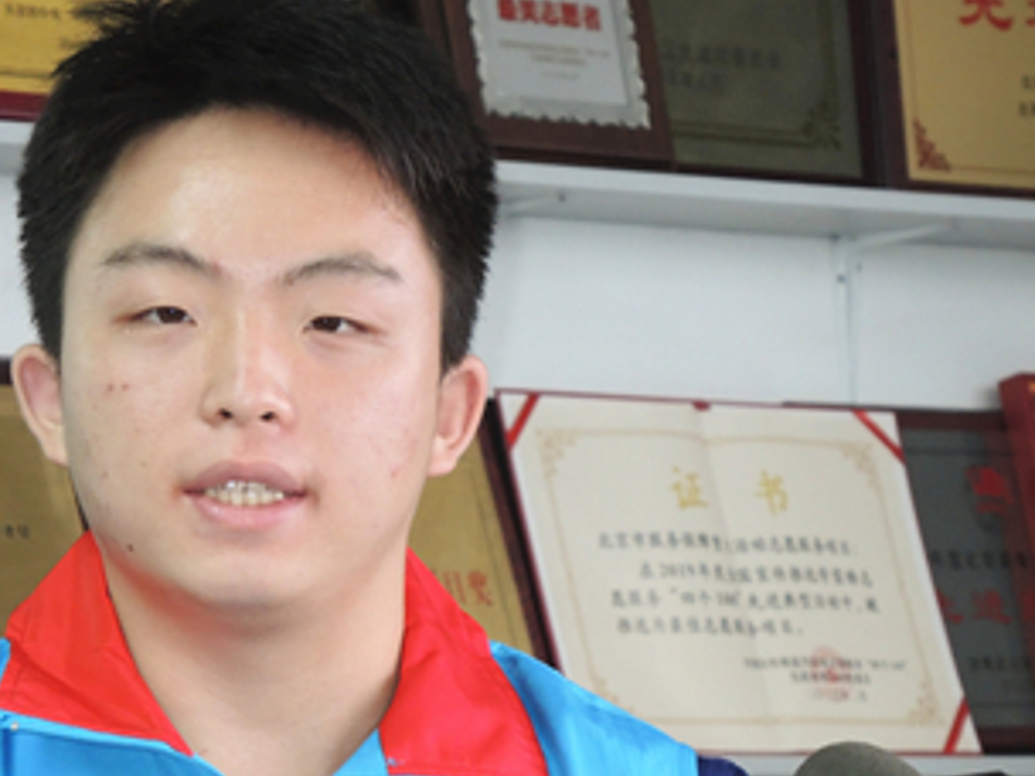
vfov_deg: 7.2
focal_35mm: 207
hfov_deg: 9.5
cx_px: 300
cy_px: 679
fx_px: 6189
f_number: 3.5
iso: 320
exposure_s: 1/80
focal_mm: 22.1
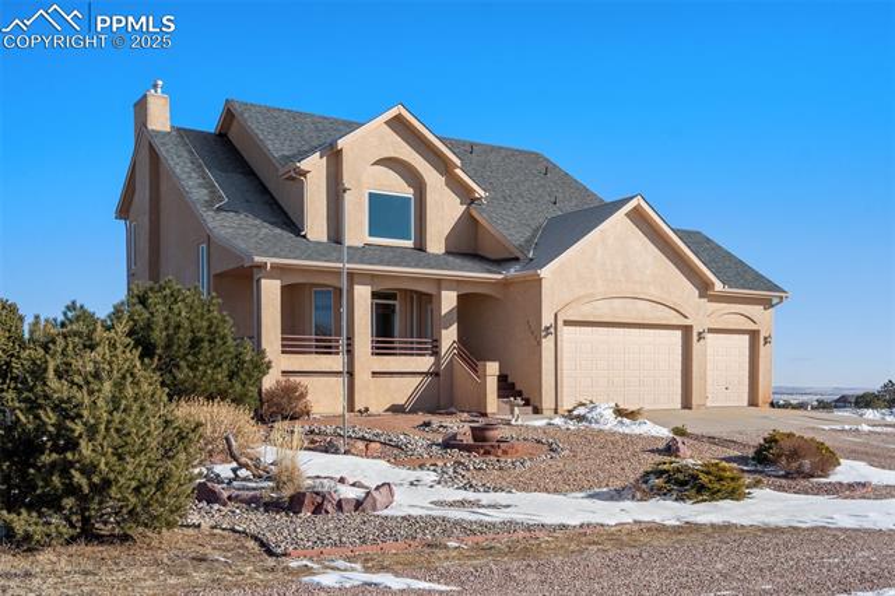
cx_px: 448
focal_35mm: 35
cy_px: 298
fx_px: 870
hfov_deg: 54.5
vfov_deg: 37.8
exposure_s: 1/1500
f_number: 5.6
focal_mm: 35
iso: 200
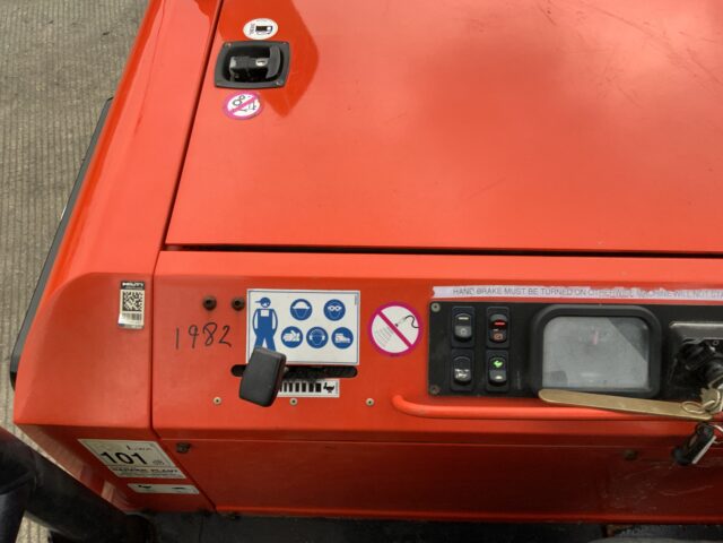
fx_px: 606
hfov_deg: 61.7
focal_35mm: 29
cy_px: 272
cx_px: 362
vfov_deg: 48.2
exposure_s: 1/122
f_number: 1.8
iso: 64
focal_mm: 3
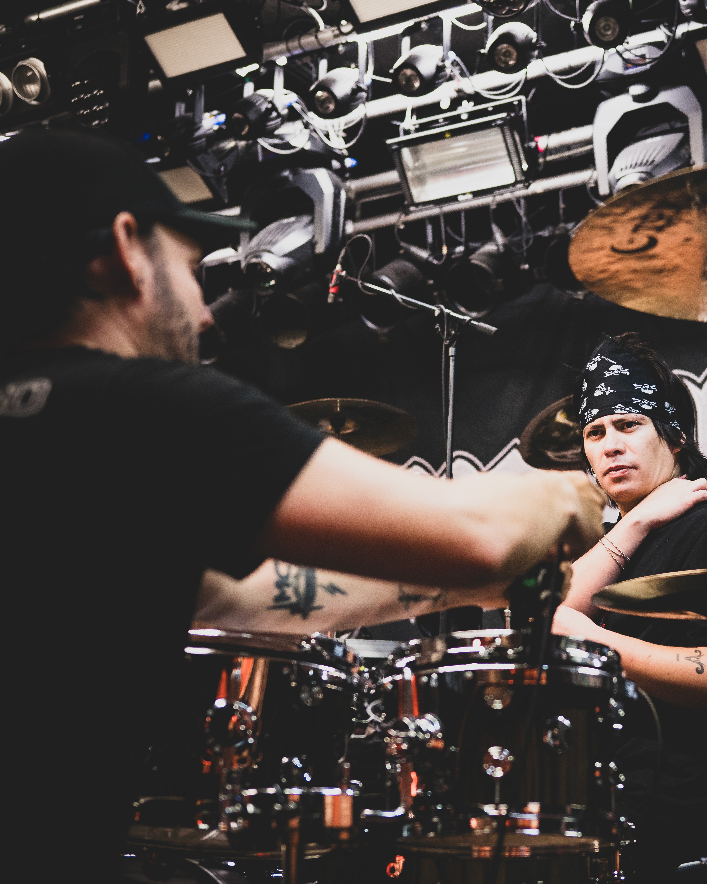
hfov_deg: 26.0
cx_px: 602
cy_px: 438
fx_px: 1491
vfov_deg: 33.0
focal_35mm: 57
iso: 3200
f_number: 2.8
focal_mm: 40
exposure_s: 1/100
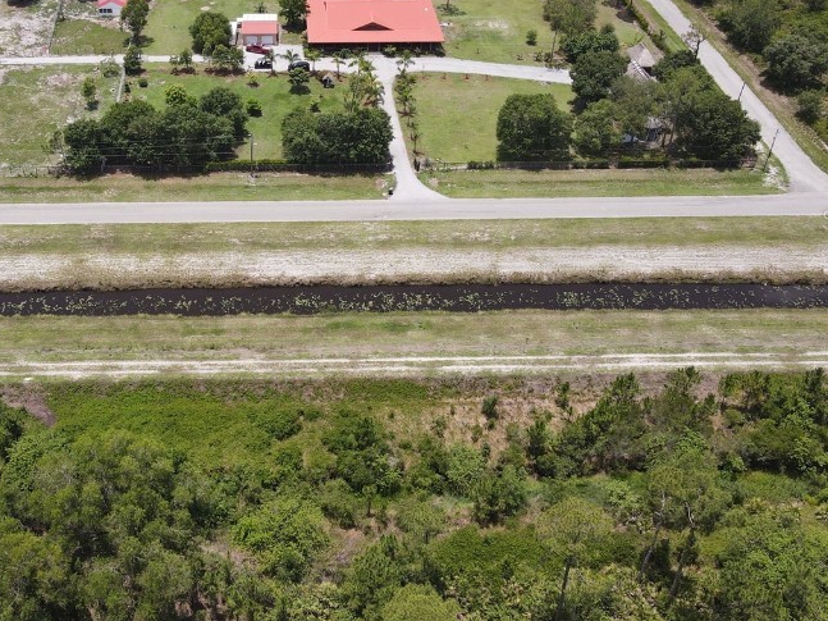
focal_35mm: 38
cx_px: 288
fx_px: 909
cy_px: 219
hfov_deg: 48.3
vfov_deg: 37.4
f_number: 2.8
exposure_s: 1/500
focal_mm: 4.5
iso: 100
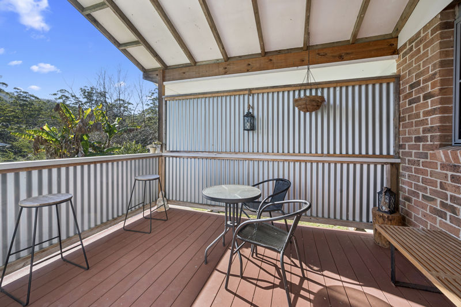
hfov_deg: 104.3
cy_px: 154
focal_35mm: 14
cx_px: 230
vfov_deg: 81.1
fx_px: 179
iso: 200
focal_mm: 14
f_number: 9
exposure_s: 1/125
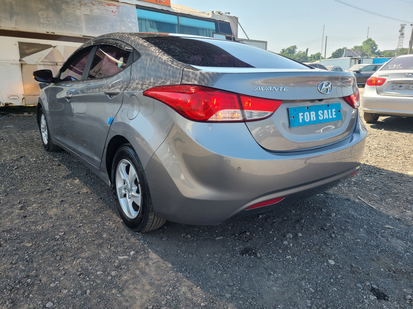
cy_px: 154
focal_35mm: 26
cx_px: 206
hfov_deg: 67.3
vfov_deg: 53.0
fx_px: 310
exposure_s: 1/559
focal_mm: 5.4
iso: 40
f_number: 1.8
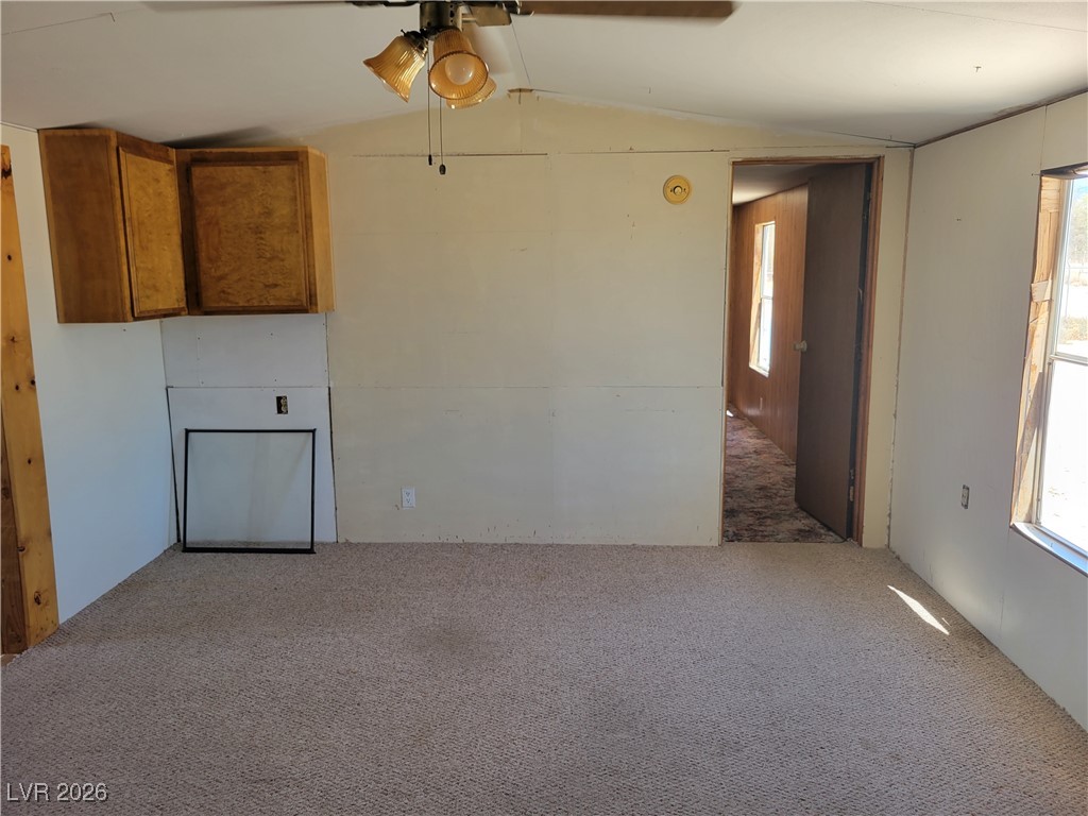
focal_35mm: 26
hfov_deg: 67.3
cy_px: 408
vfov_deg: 53.1
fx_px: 817
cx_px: 544
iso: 64
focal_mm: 5.4
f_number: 1.8
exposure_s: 1/120
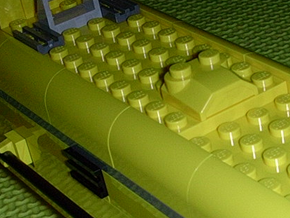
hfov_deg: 17.3
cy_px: 267
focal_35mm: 111
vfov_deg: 13.0
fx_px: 930
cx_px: 299
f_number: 5.8
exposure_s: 1/64
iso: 70
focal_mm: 6.7
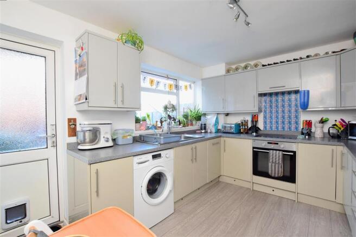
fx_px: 148
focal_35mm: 15
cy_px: 118
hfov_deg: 100.4
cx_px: 178
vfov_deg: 77.3
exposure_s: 1/20
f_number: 8
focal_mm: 10
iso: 400
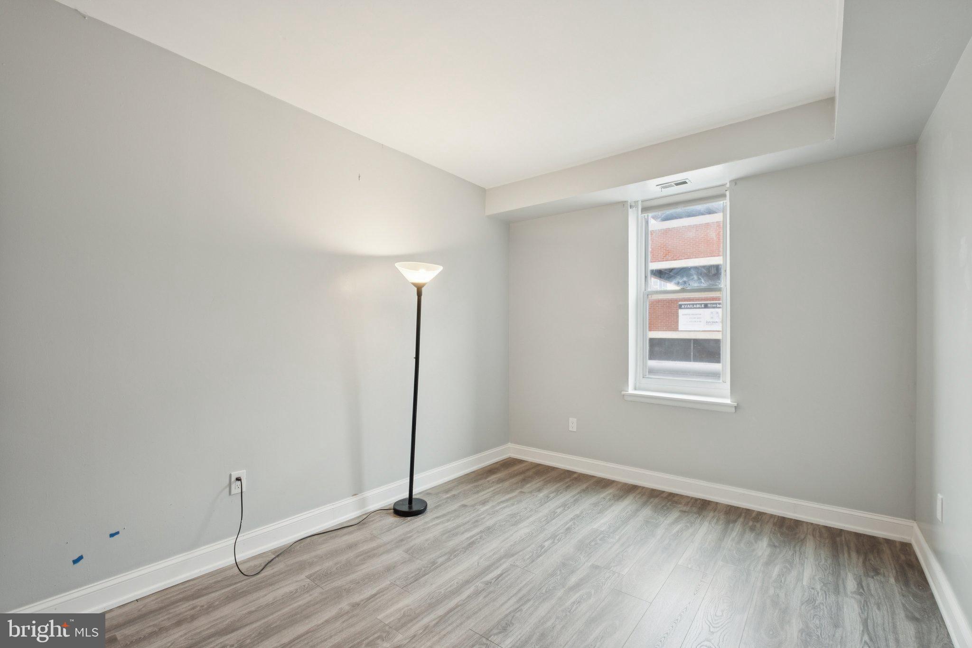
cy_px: 324
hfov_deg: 100.4
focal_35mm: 15
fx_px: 405
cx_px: 486
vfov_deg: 77.3
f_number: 8
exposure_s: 1/5
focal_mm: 10
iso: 250
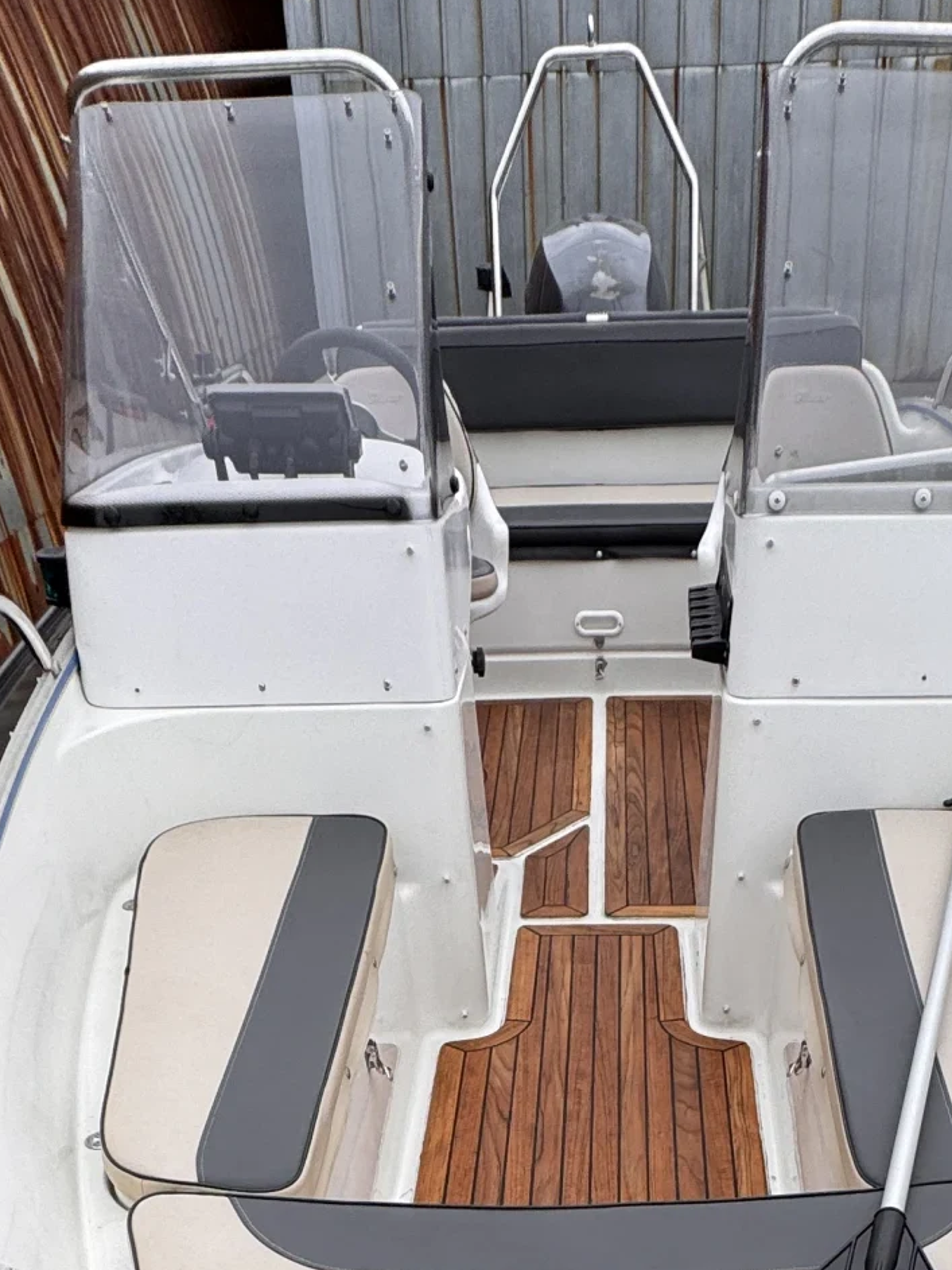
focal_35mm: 38
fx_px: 1394
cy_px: 1457
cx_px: 582
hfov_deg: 37.5
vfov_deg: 38.6
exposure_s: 1/518
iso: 40
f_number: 2.2
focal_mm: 2.22
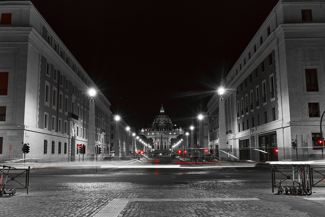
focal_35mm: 35
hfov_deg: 54.4
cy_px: 108
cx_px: 162
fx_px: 316
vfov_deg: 37.9
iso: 200
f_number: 6.4
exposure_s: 1
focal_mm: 23.5
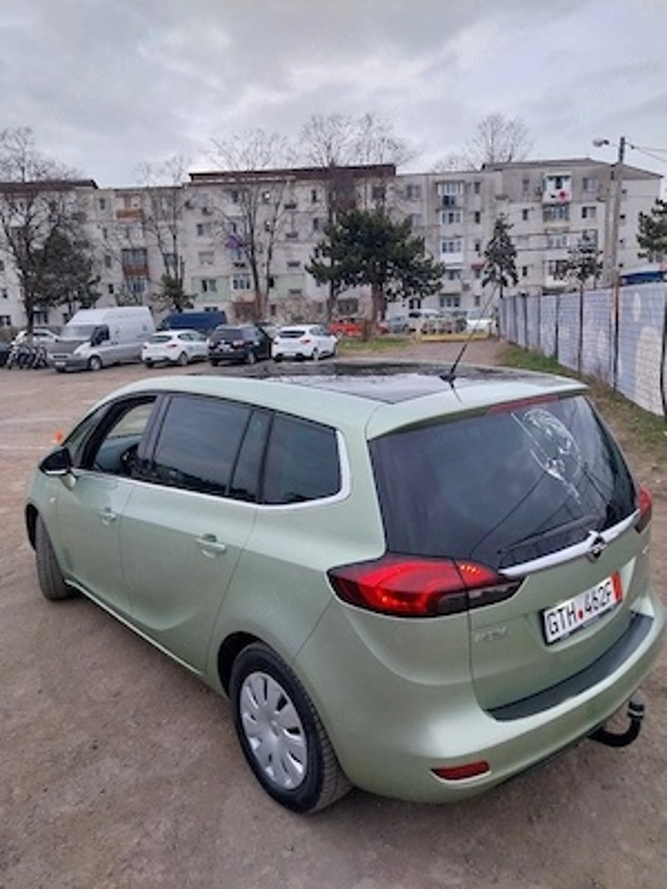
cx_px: 334
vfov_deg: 67.3
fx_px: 668
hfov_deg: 53.1
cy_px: 444
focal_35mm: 26
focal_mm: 4
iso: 32
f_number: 1.8
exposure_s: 1/100
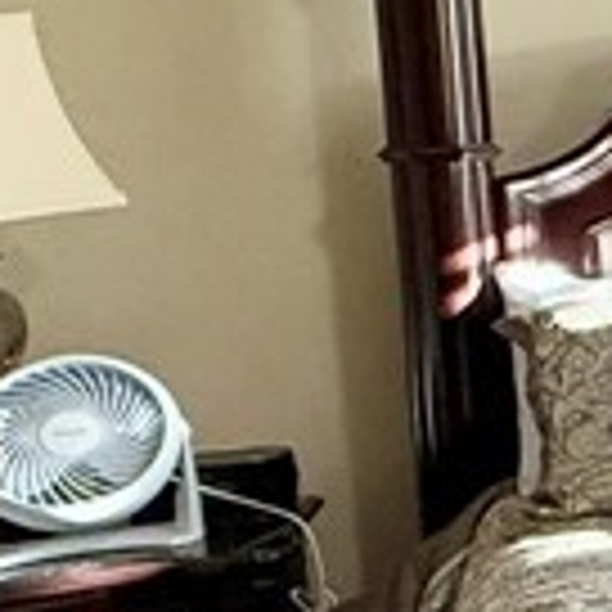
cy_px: 248
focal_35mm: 93
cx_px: 1534
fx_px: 1860
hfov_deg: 13.1
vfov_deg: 18.7
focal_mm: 2.22
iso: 320
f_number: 2.2
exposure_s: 1/120
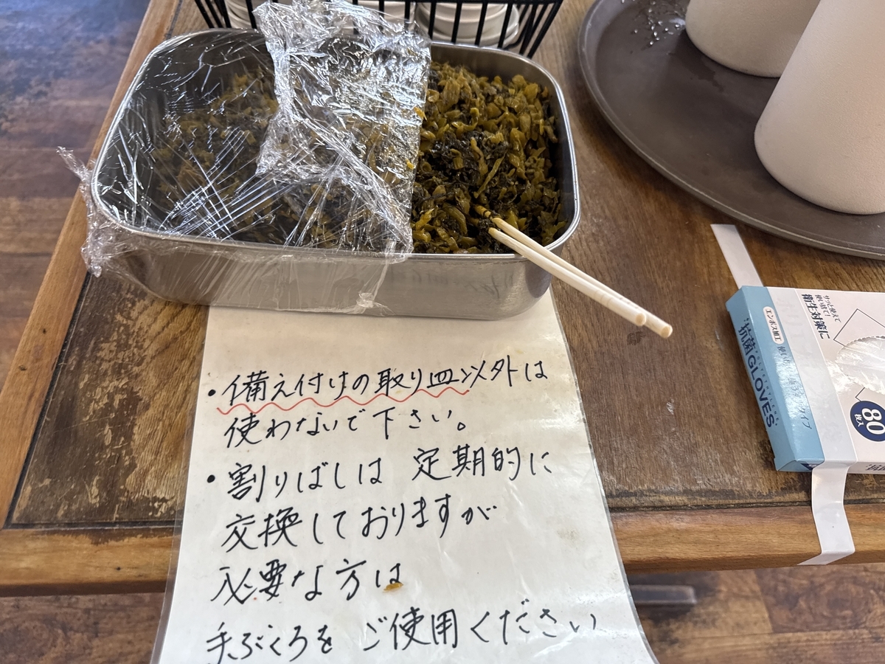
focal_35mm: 24
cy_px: 332
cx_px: 442
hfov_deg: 71.6
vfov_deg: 56.8
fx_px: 614
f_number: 1.78
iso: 125
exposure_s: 1/120
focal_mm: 6.76
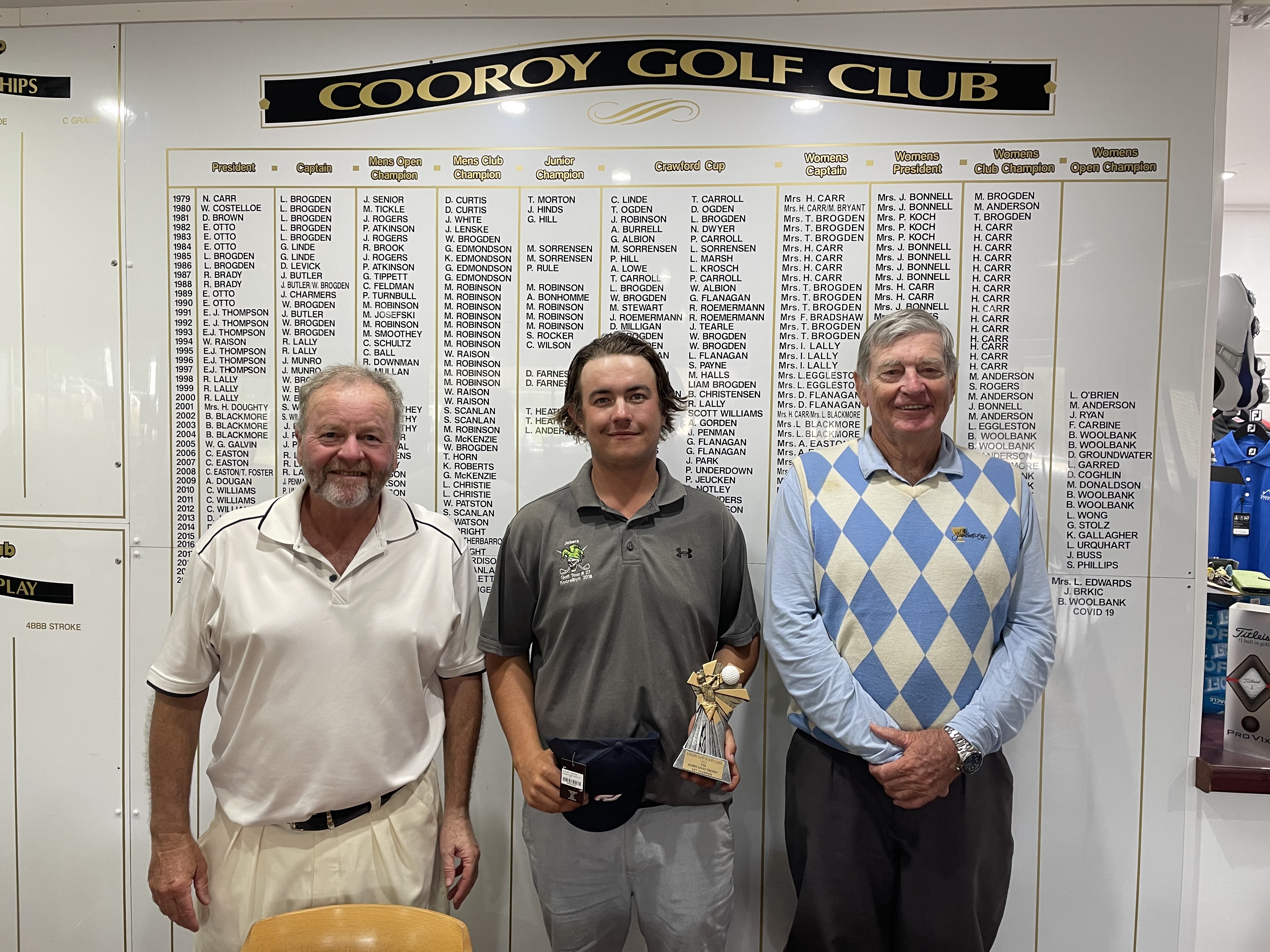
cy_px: 476
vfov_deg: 53.1
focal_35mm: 26
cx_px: 635
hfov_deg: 67.3
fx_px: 954
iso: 64
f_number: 1.6
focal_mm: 4.2
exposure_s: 1/50
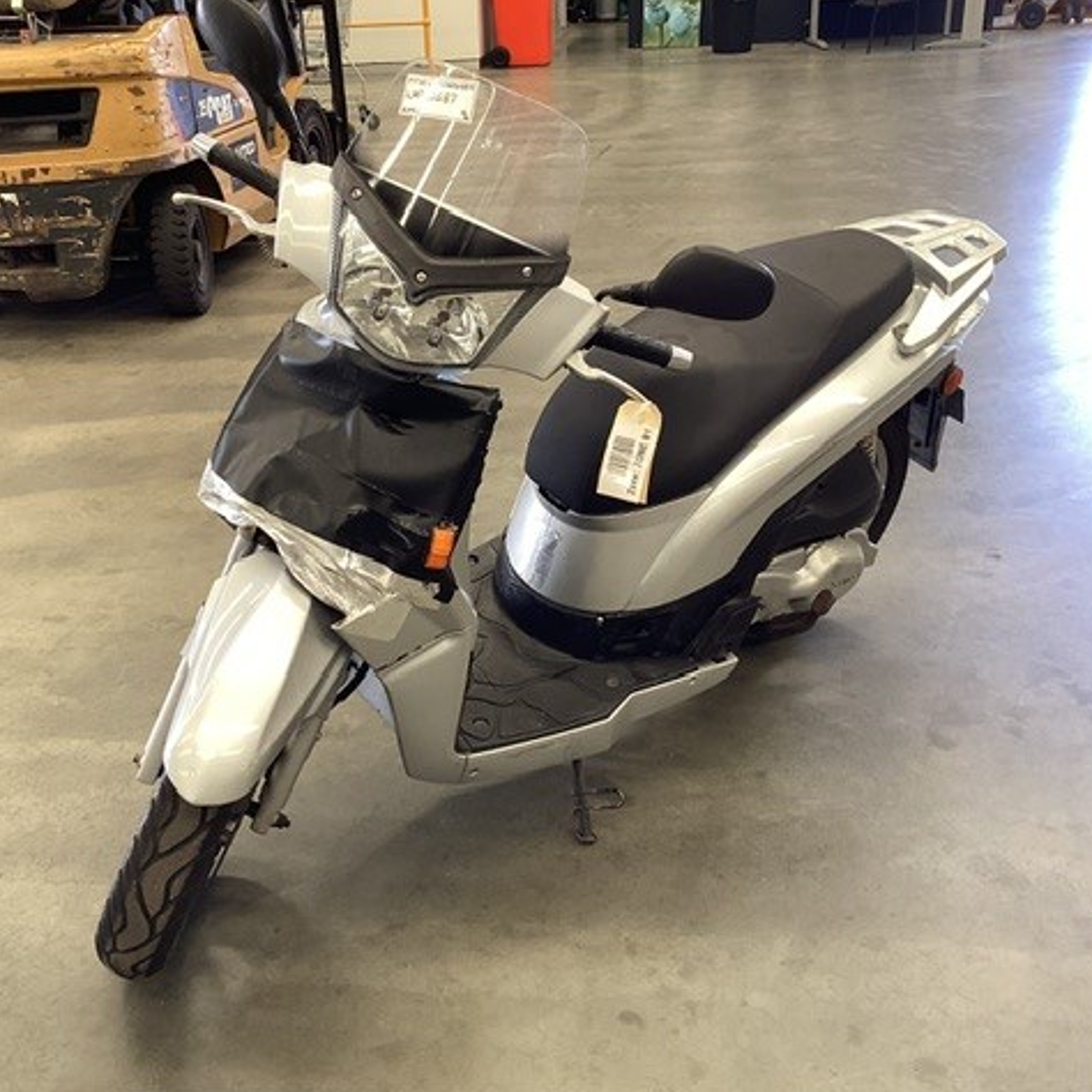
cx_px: 461
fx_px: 1321
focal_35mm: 37
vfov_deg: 44.9
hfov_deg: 44.8
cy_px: 544
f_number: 2.4
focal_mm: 3.3
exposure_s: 1/60
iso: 80
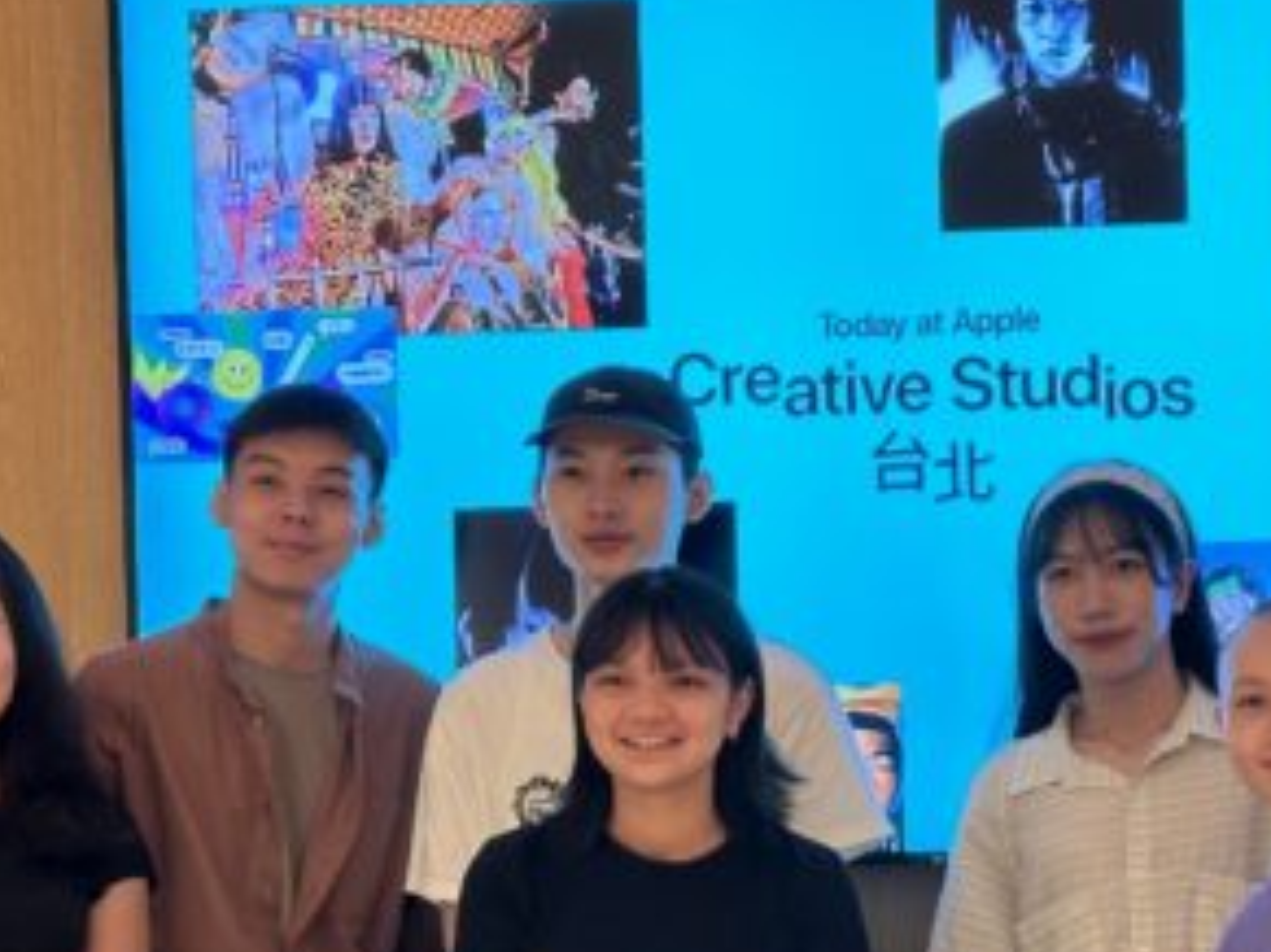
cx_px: 935
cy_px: 712
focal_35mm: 103
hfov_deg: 19.0
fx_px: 3780
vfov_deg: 14.3
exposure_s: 1/48
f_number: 1.78
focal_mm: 6.86
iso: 160
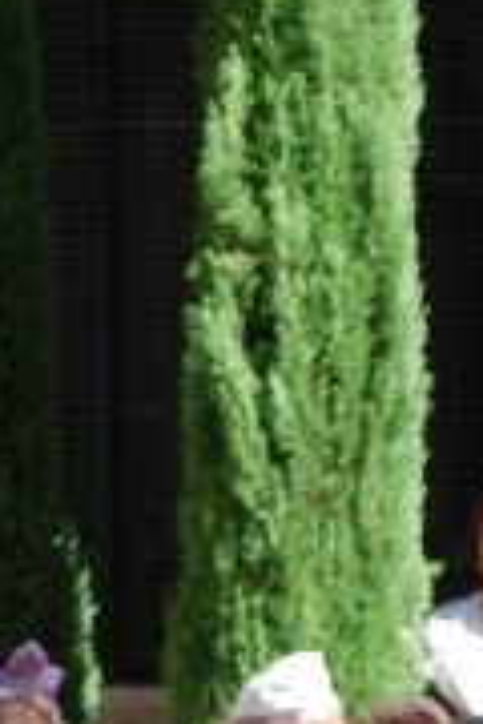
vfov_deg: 3.8
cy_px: 702
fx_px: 11028
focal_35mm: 548
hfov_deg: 2.5
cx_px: 1079
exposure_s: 1/320
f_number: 4.5
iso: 200
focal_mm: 82
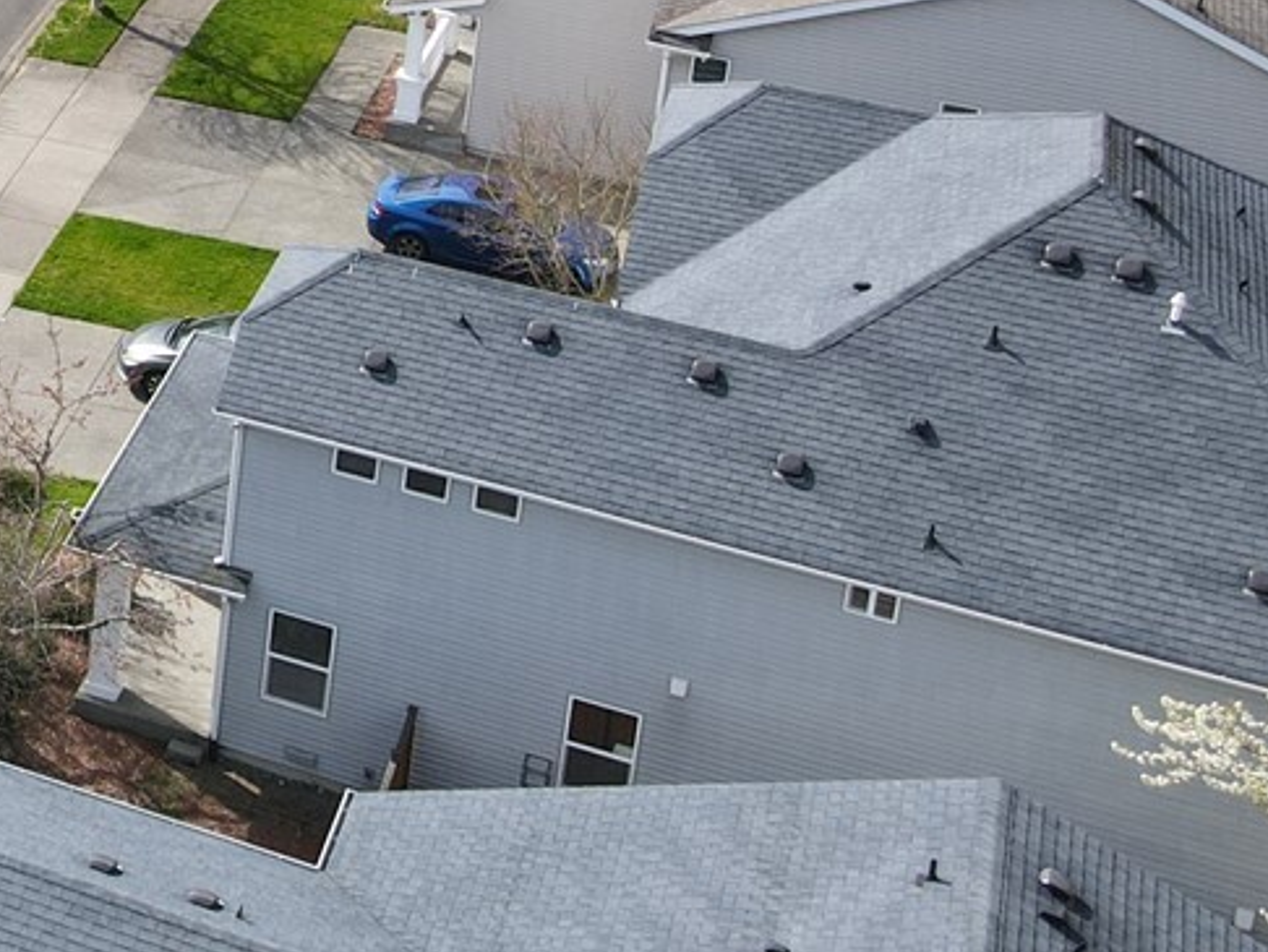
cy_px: -237
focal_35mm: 79
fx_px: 2895
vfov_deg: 17.7
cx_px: -644
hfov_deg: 20.9
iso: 110
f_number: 2.8
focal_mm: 4.5
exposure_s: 1/320
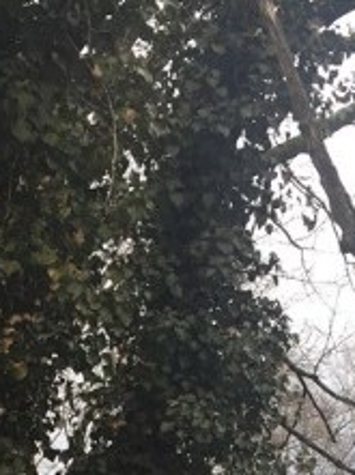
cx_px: 213
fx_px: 1385
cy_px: 821
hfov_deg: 14.6
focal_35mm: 101
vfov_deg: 16.6
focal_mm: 4.15
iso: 32
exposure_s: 1/40
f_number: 2.2
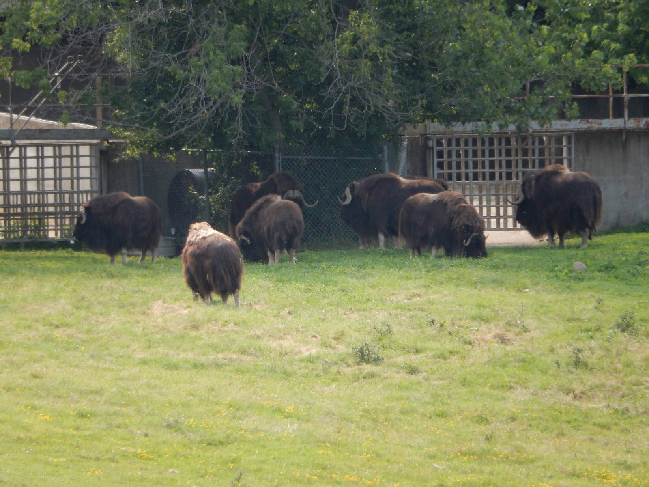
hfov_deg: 3.6
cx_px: 324
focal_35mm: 550
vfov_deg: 2.7
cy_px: 244
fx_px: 10312
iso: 220
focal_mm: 99
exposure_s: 1/250
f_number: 6.3
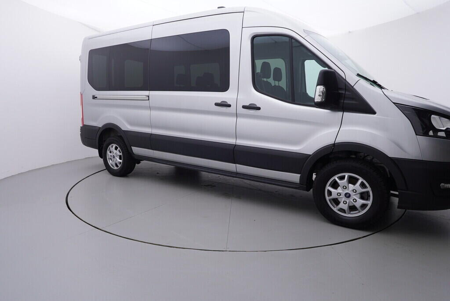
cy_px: 150
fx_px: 281
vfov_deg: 56.2
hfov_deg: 77.3
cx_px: 225
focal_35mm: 22
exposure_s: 1/80
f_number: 5
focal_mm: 15
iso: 200
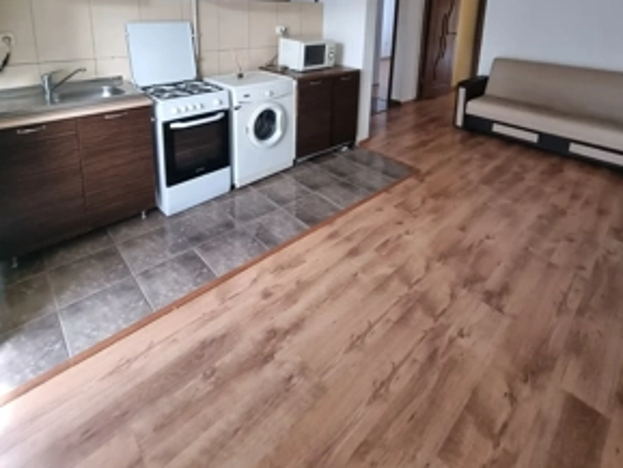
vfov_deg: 64.0
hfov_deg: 87.7
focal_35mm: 18
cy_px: 80
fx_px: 324
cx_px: 315
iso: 500
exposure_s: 1/33
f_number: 2.2
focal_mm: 2.2
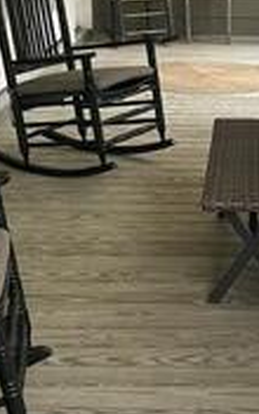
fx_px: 1129
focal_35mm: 100
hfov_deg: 12.8
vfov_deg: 20.7
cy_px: 139
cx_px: 306
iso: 50
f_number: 1.5
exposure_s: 1/401
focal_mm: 5.7
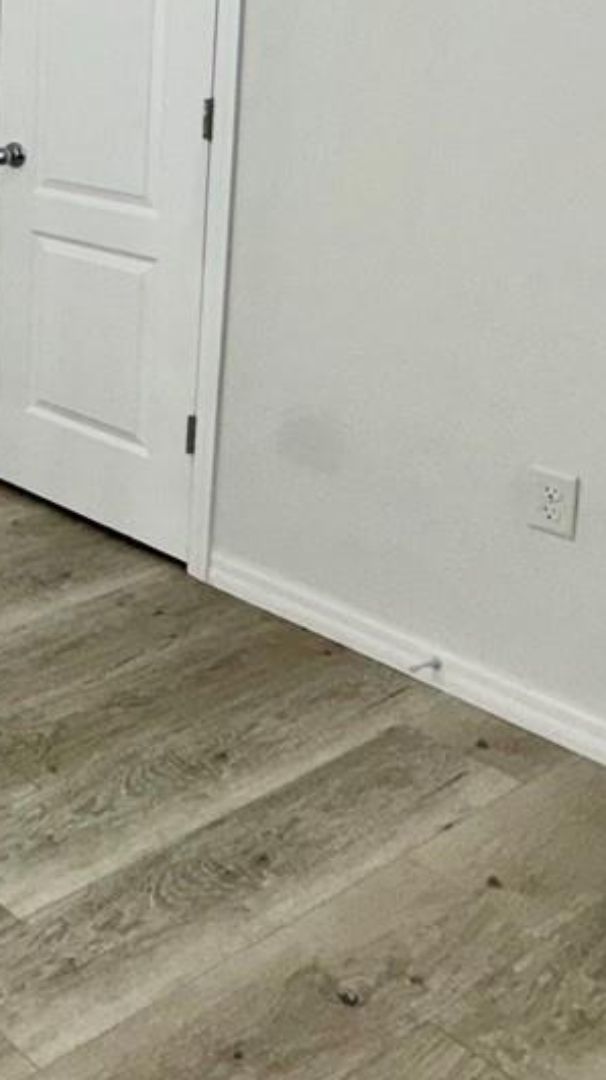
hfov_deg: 19.5
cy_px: 128
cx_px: -482
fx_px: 1316
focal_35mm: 46
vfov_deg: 41.4
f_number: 2.2
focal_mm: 2.22
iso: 32
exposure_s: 1/134
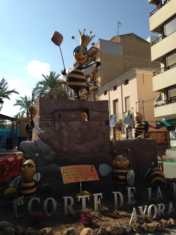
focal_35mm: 33
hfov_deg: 42.9
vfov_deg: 55.4
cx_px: 88
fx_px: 224
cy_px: 118
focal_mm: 4.12
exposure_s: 1/1642
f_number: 2.4
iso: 50
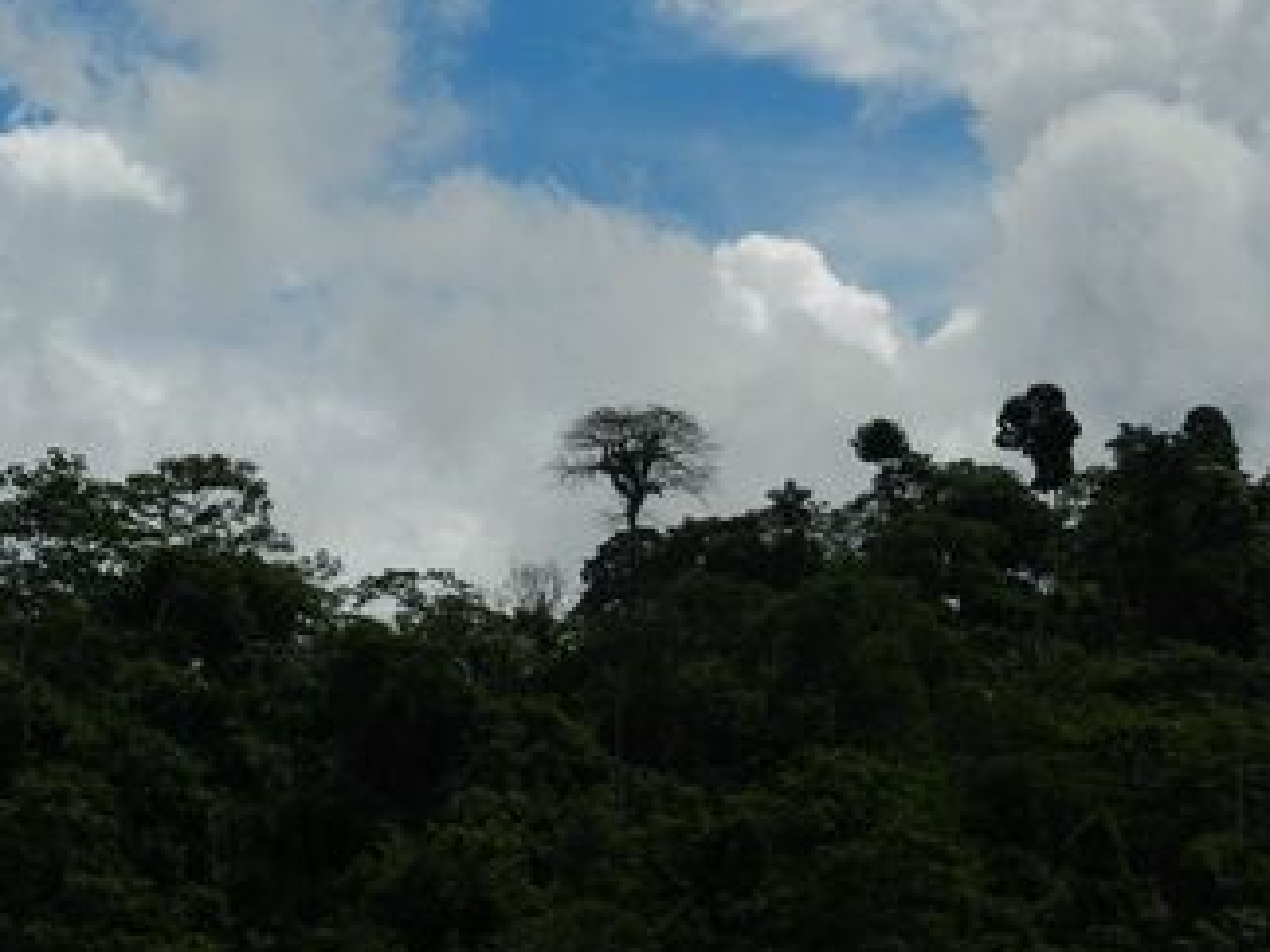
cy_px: 498
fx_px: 4806
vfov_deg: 11.3
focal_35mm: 131
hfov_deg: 15.1
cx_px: 647
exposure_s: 1/800
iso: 160
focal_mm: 19.1
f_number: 10
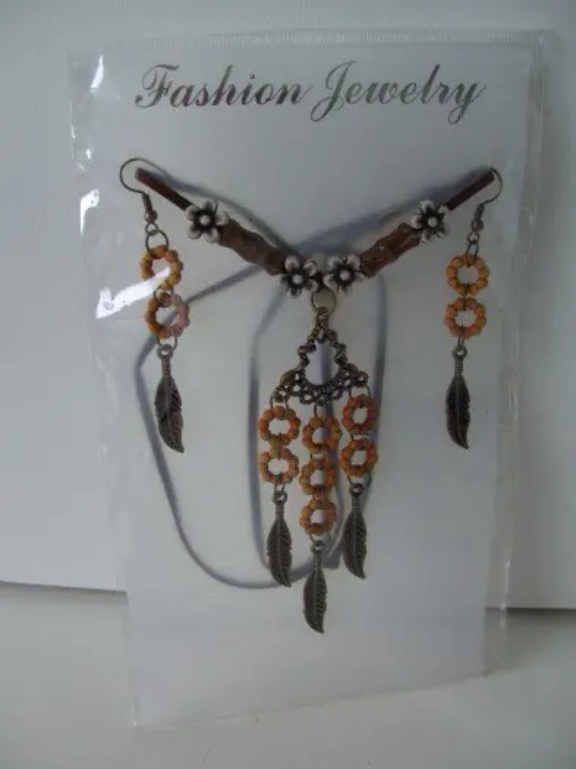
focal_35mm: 37
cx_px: 288
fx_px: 822
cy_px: 384
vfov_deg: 50.2
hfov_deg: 38.6
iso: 64
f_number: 3.5
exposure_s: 1/47
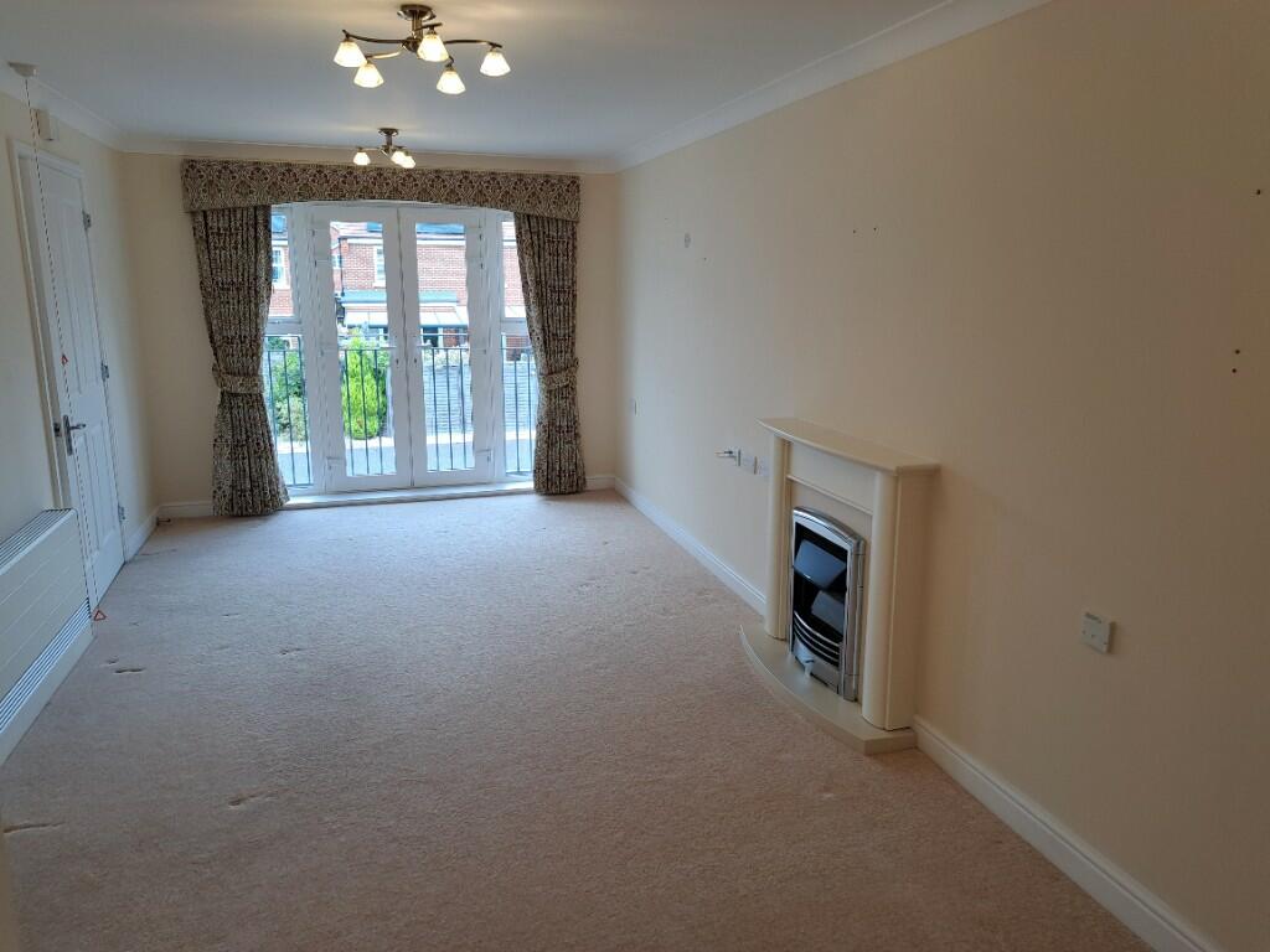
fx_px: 881
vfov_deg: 56.8
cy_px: 476
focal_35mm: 24
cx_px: 635
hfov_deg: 71.6
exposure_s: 1/50
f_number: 1.8
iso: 50
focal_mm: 5.23
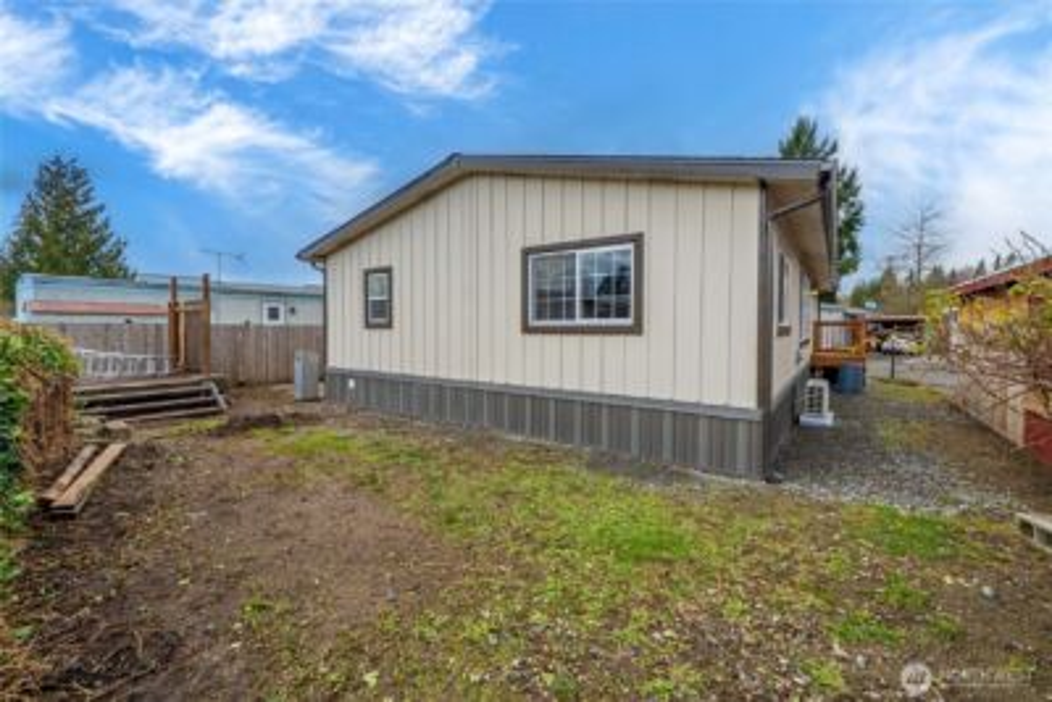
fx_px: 409
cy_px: 351
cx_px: 526
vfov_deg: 81.3
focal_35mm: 14
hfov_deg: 104.2
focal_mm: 14
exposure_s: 1/30
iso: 100
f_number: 7.1
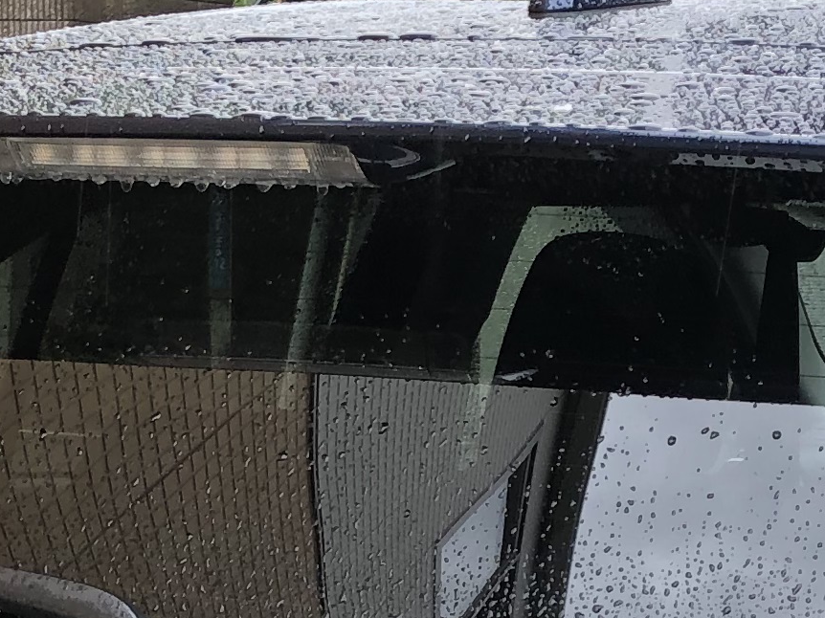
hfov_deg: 15.1
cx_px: 450
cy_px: 1076
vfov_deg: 10.7
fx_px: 3121
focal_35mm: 131
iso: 64
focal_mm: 3.99
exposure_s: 1/120
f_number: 1.8
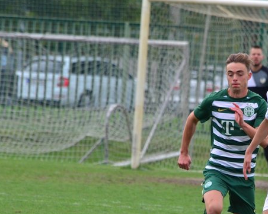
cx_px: 234
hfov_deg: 2.9
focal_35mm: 672
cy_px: 135
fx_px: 5327
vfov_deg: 2.3
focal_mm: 270
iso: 1000
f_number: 7.1
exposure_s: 1/1000
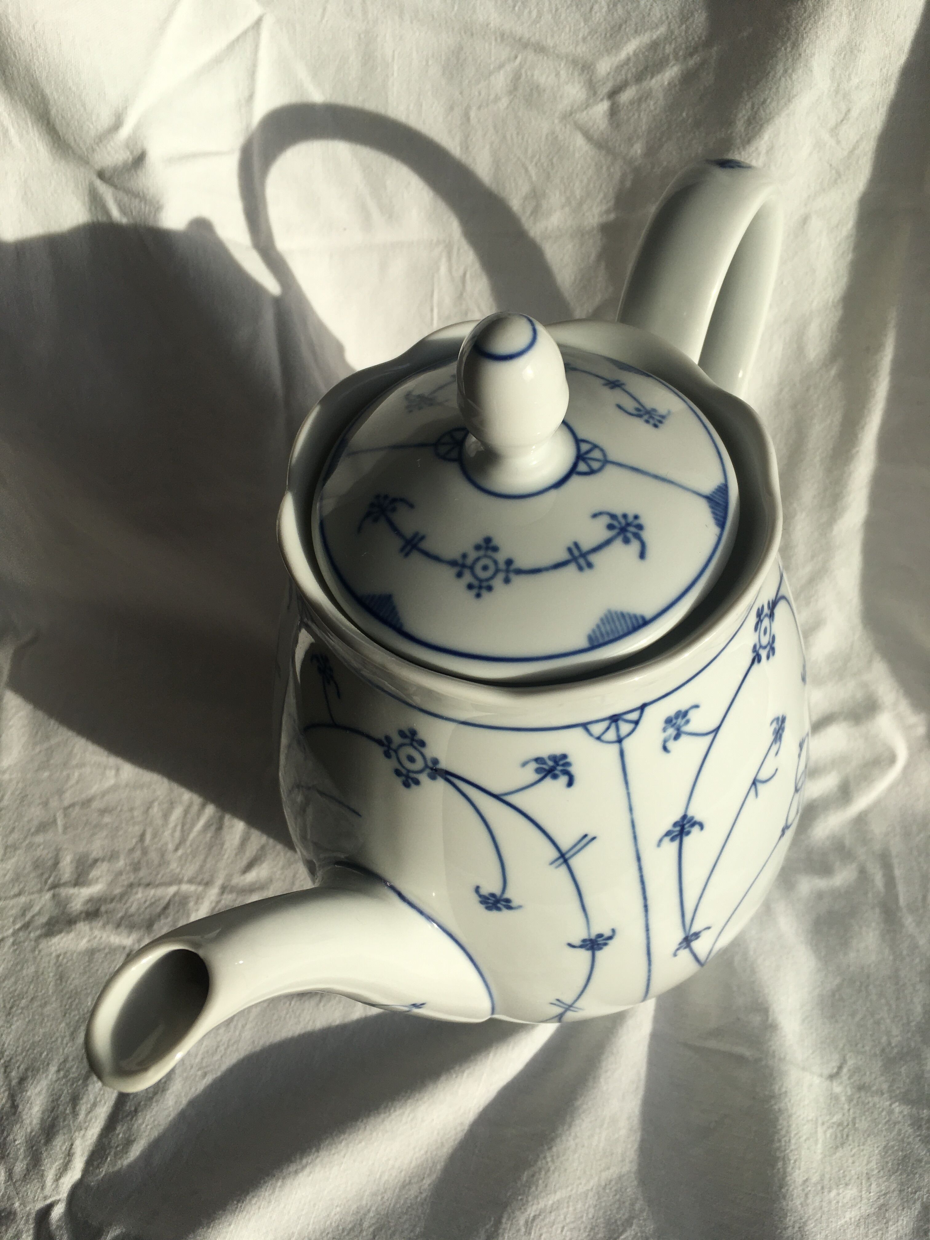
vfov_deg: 61.7
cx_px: 465
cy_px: 620
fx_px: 1039
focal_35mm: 29
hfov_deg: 48.2
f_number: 2.2
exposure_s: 1/986
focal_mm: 4.15
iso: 25
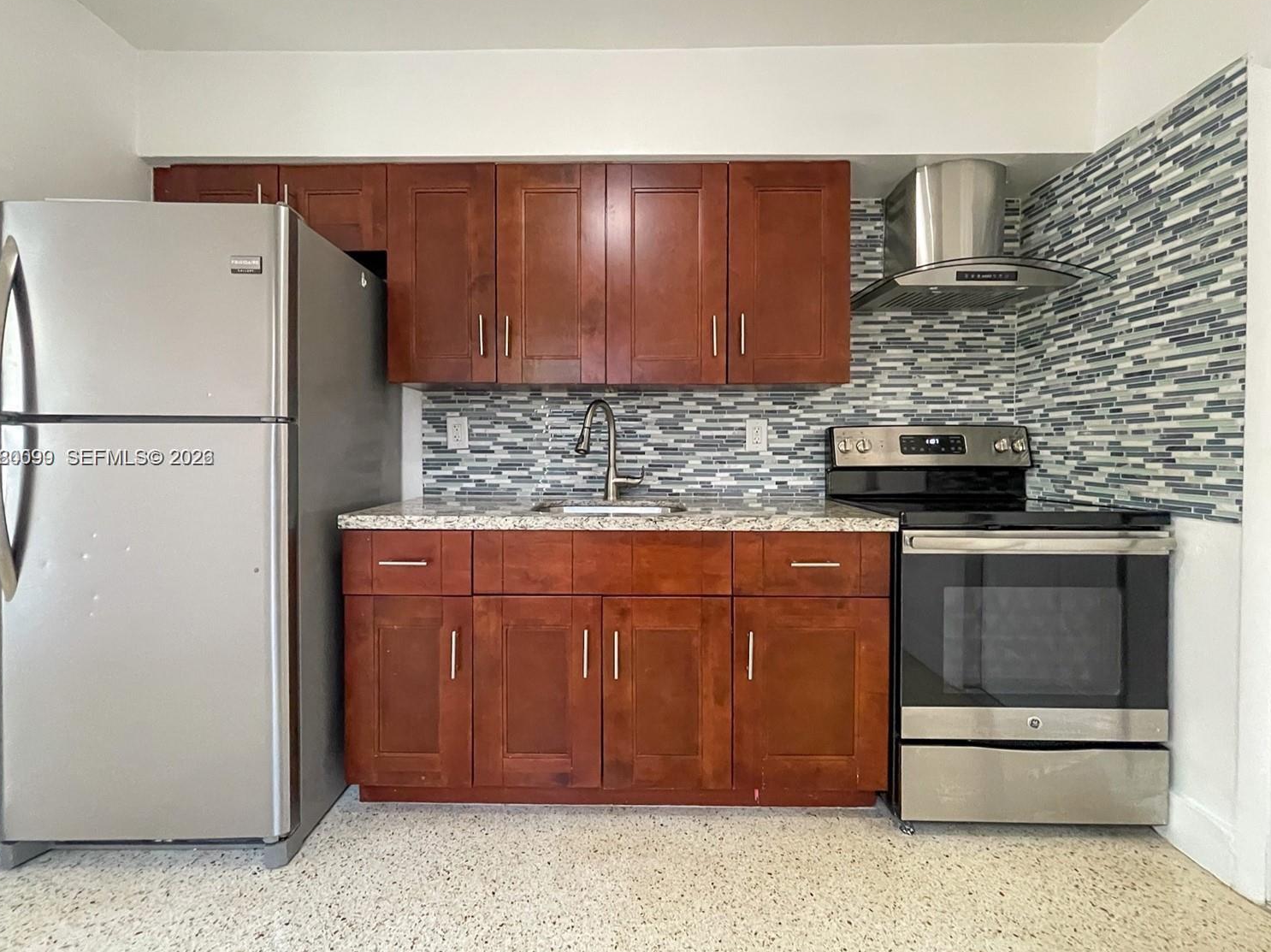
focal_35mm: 14
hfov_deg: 102.1
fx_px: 514
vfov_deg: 85.6
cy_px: 459
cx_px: 631
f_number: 2.4
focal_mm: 1.54
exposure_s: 1/40
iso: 1000
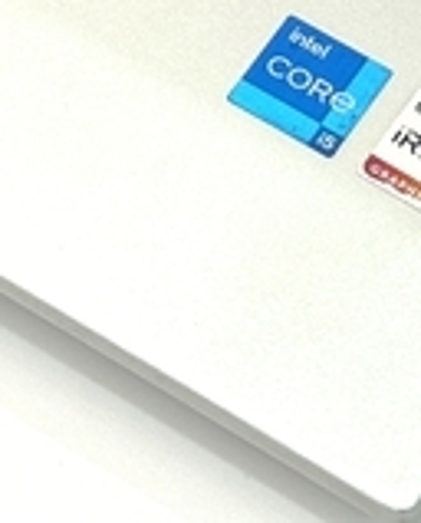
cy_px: -437
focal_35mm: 235
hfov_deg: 6.6
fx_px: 3646
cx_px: -79
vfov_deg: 7.9
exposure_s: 1/231
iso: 64
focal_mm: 6.76
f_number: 1.78
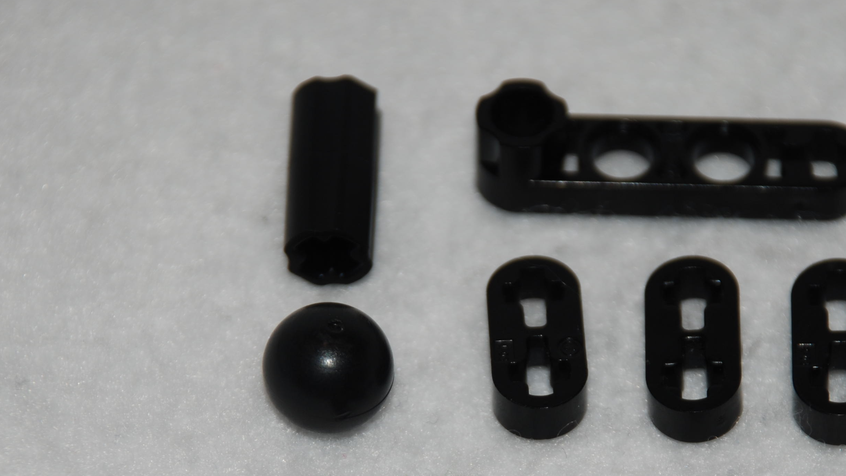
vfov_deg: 3.6
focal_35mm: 336
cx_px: 540
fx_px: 7533
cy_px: 402
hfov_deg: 6.4
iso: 100
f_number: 5.6
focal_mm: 135
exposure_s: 1/60
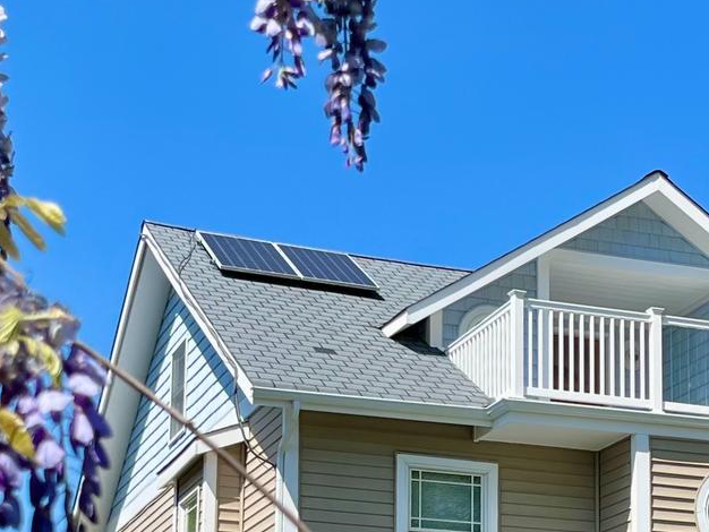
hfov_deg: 22.9
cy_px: 550
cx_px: 454
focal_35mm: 85
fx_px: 1742
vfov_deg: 16.9
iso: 50
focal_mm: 5.1
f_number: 1.6
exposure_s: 1/3876
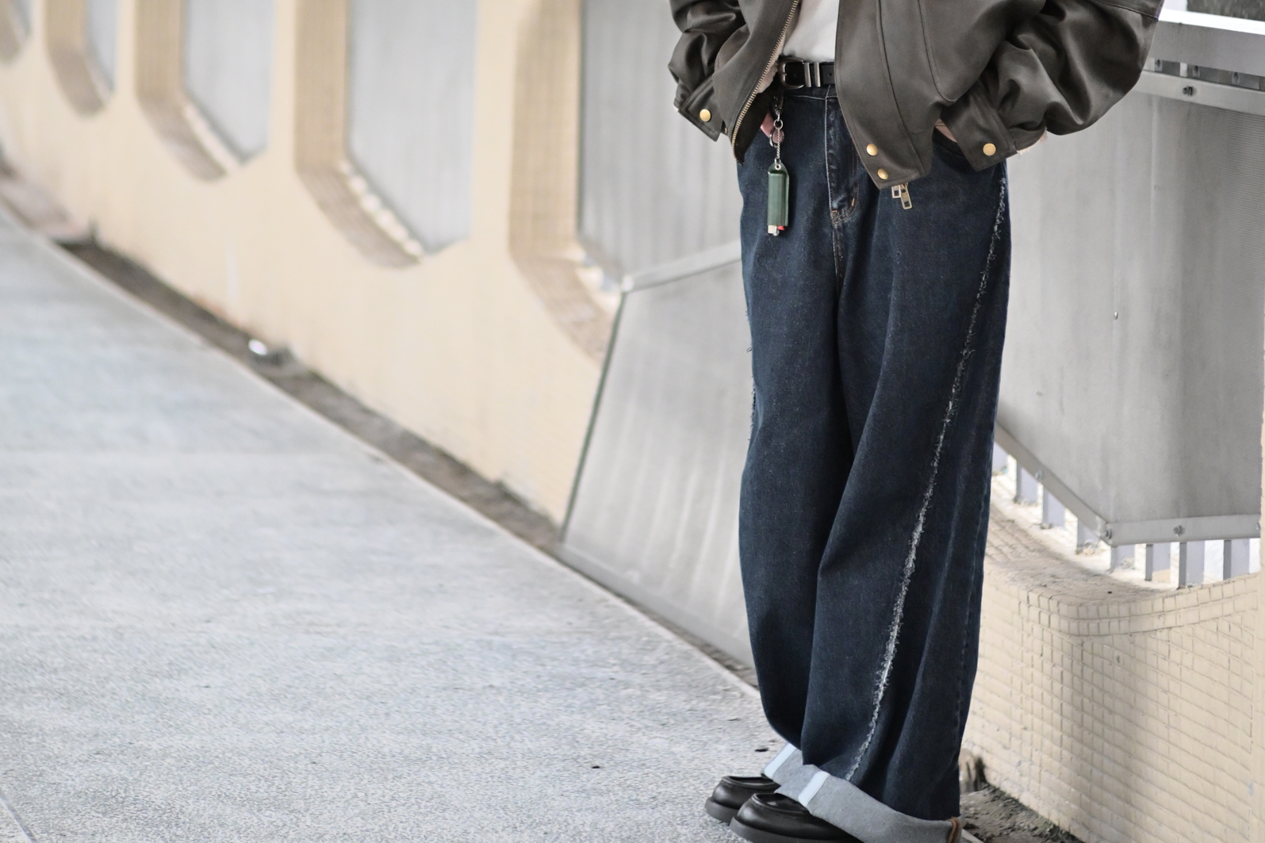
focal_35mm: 158
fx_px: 5551
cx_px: 633
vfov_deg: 8.6
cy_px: -12
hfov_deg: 13.0
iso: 3200
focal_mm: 105
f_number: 2.5
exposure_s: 1/250
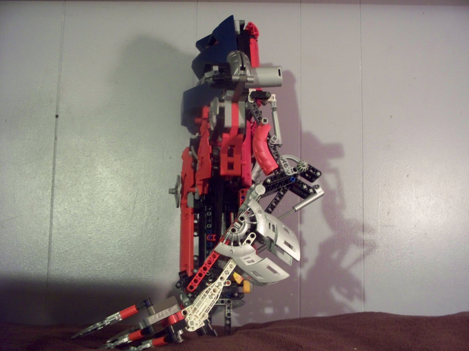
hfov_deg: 41.2
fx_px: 623
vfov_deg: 31.5
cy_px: 176
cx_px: 234
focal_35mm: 46
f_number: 2.9
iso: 400
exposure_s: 1/8
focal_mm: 9.86
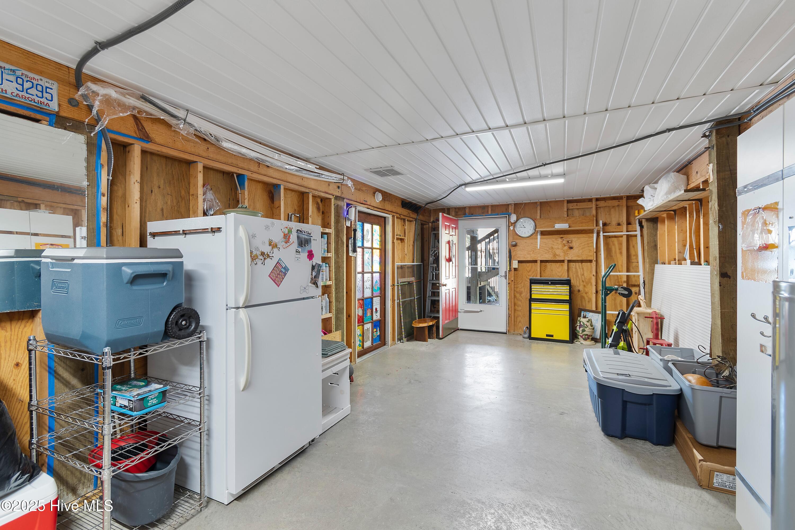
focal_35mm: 15
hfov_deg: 100.4
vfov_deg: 77.3
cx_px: 398
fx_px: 331
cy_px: 265
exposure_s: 1.3
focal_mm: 10
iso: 100
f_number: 4.5
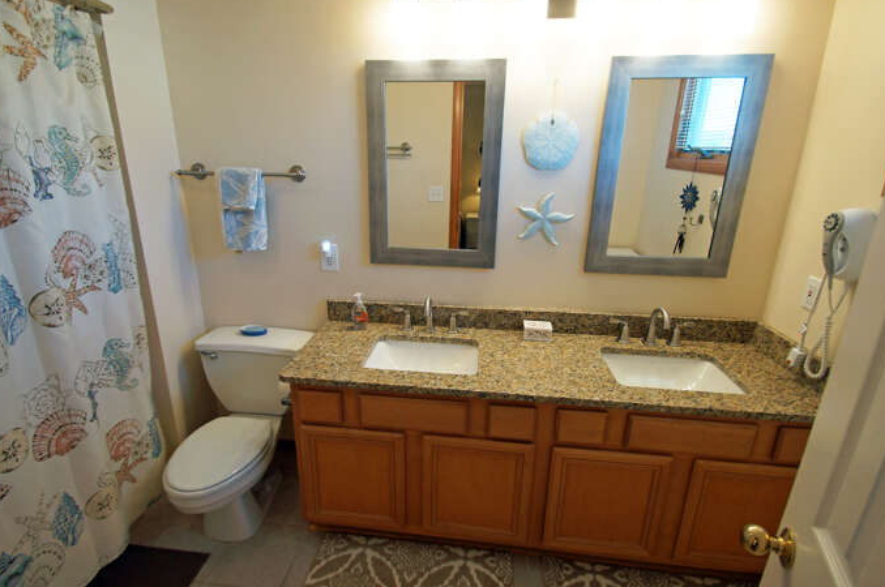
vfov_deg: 70.3
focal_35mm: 17
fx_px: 417
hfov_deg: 93.3
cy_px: 283
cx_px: 420
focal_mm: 10
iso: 320
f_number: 4
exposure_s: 1/60
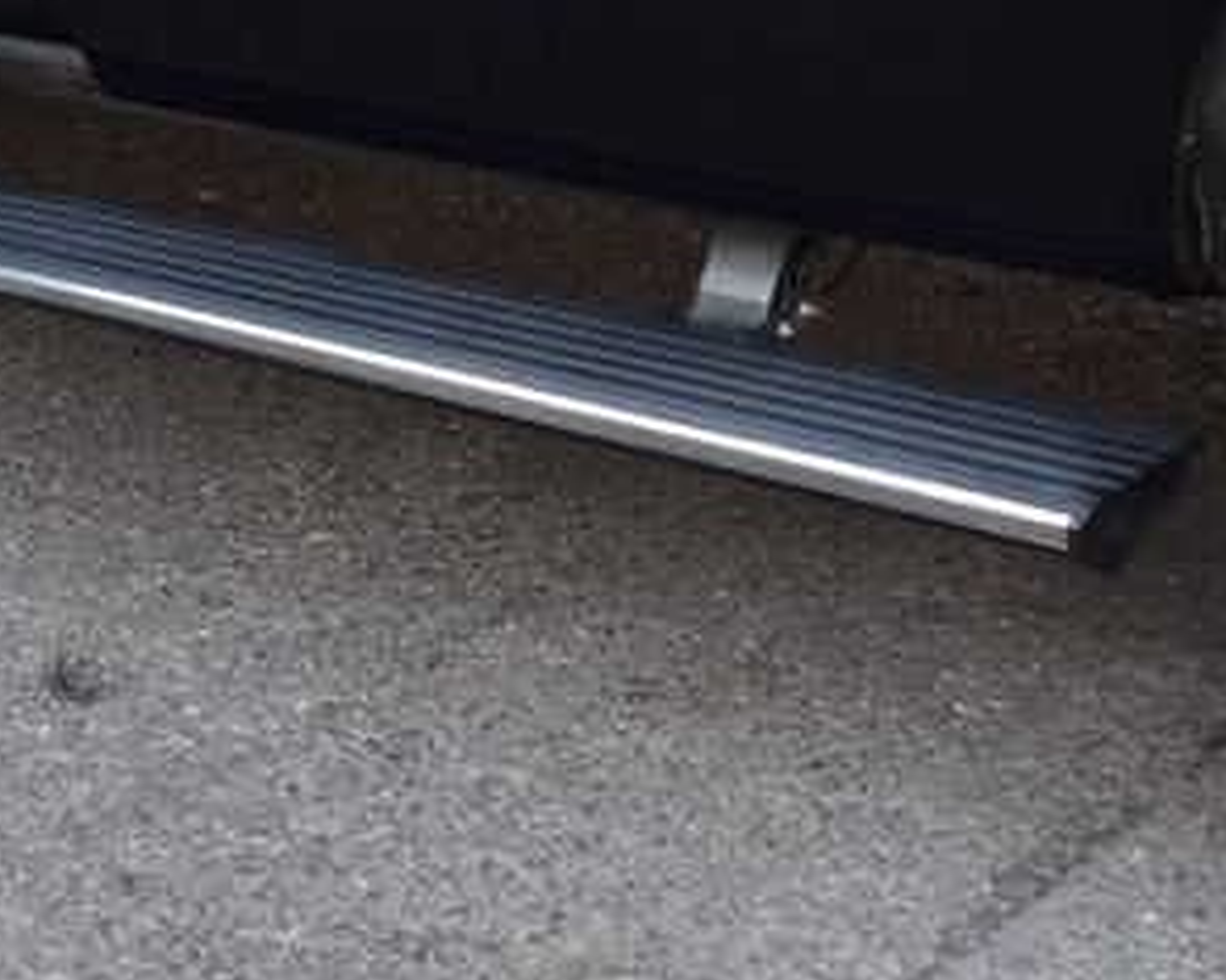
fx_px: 3555
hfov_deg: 19.1
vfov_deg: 15.6
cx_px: 33
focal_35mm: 98
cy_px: 751
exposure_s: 1/15
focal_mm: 32
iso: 400
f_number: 6.3
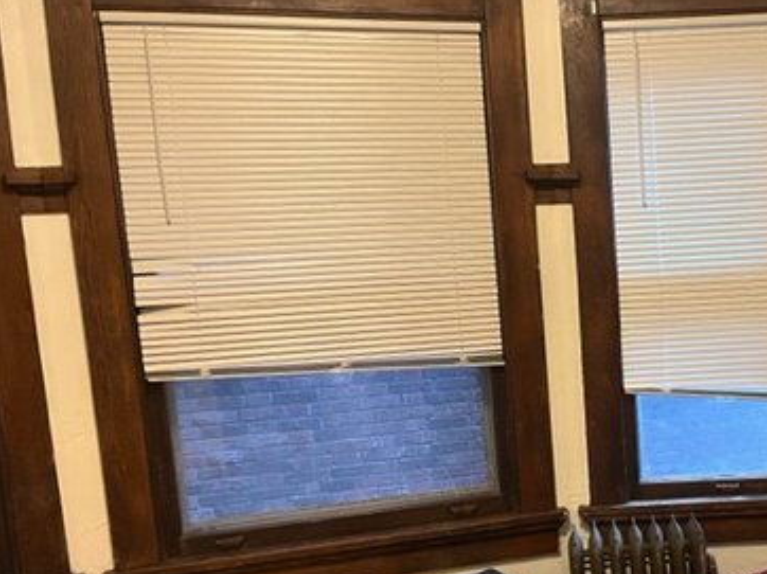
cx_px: 674
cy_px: 398
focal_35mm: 46
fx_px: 1019
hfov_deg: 38.7
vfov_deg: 31.2
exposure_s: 1/60
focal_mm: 5.1
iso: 500
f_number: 1.6
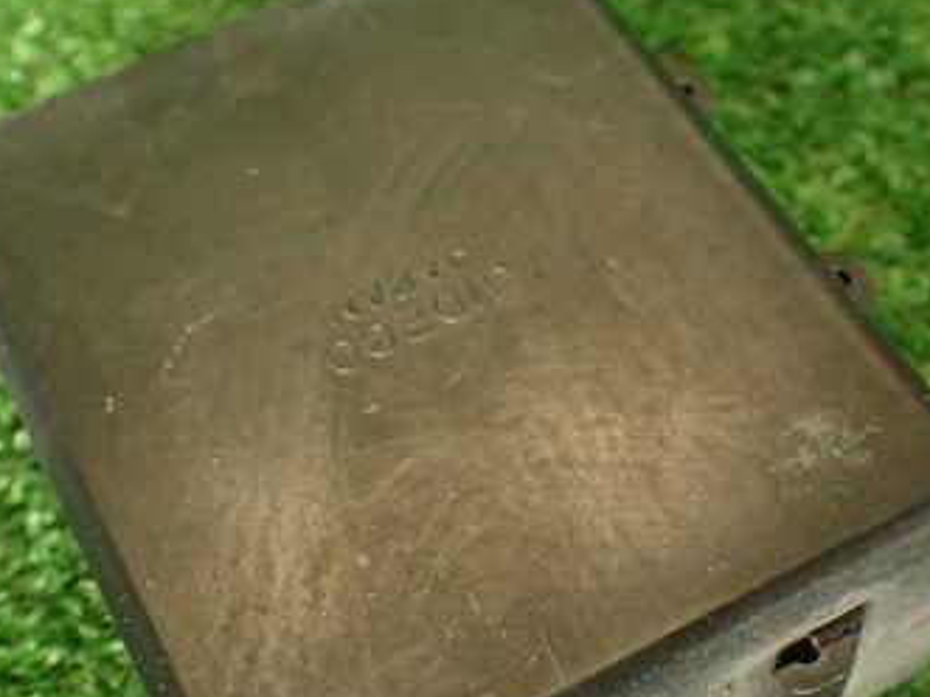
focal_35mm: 58
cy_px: 461
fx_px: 1558
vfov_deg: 25.1
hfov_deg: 33.2
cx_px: 405
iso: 200
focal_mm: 5.79
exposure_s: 1/40
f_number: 2.4
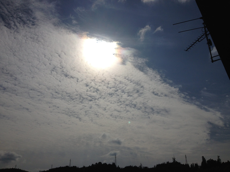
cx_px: 115
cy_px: 86
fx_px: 233
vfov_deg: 40.7
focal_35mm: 35
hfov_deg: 52.6
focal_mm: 4.28
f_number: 2.4
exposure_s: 1/27778
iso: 64
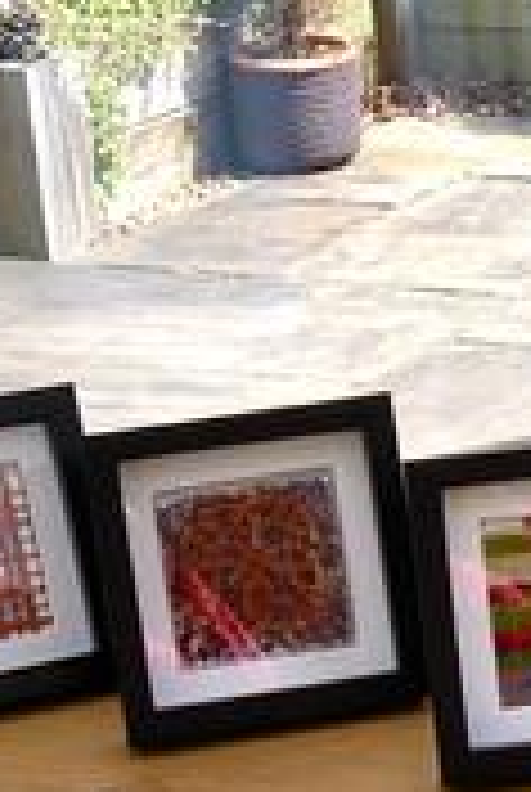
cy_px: 590
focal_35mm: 138
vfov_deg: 14.8
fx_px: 3041
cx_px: 670
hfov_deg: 9.8
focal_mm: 6
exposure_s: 1/322
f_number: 2.4
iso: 16
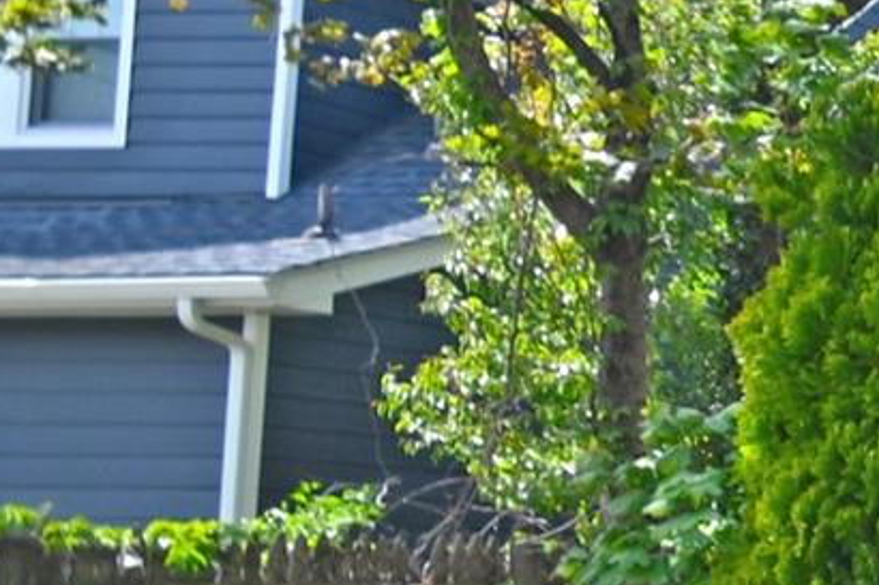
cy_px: 449
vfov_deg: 18.0
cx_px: 2118
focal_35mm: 75
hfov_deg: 15.1
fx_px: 1830
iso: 100
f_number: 6.3
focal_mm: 10
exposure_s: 1/250
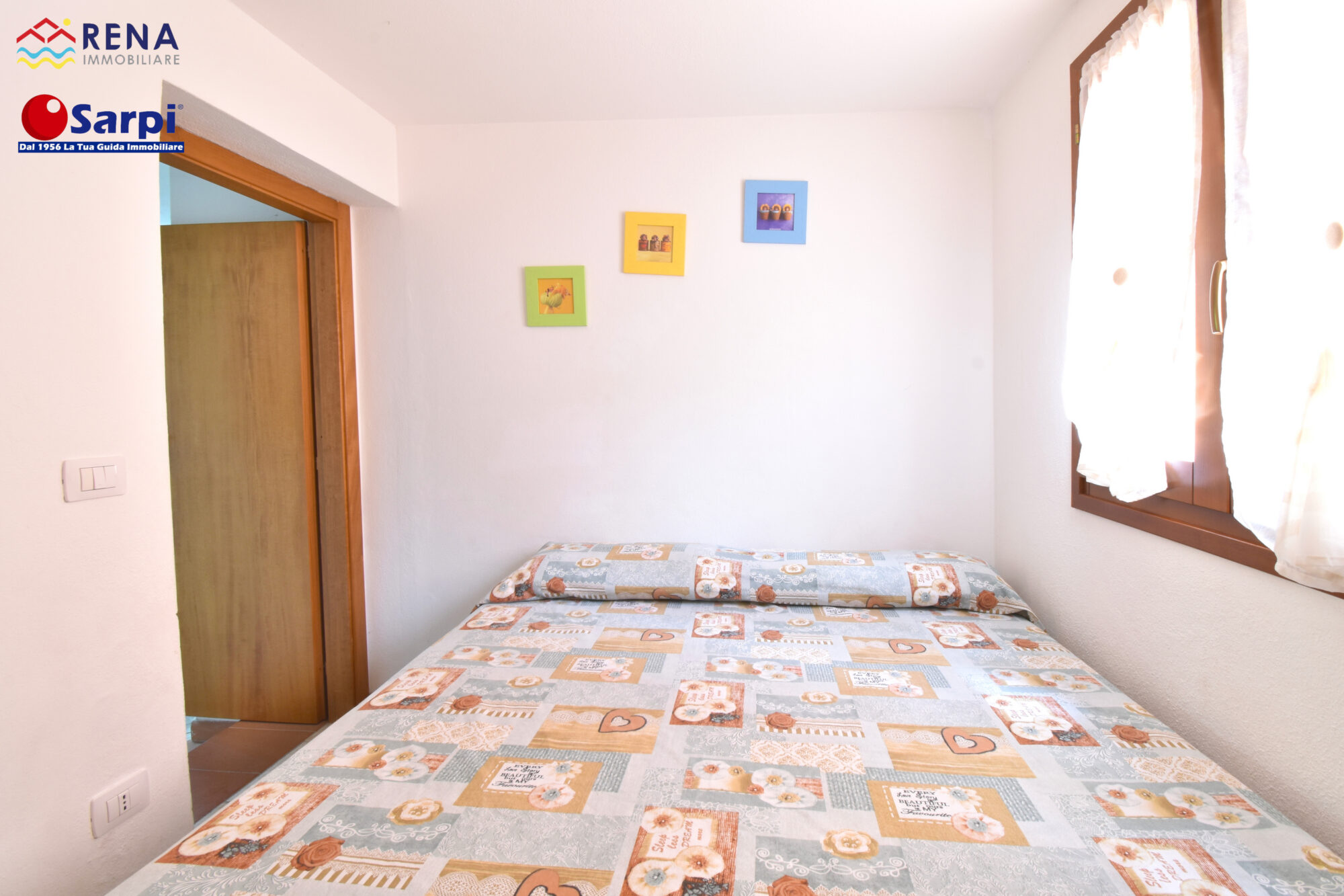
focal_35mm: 15
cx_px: 672
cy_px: 448
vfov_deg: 77.3
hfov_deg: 100.4
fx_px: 560
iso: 400
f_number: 14
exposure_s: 1.6
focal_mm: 10
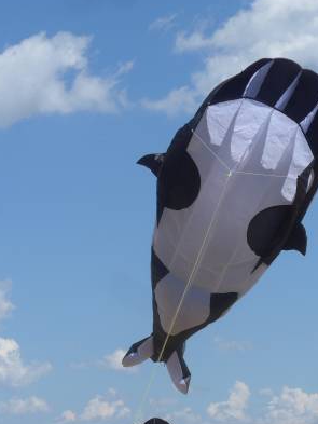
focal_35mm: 140
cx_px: 202
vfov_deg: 14.1
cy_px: 281
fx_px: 1714
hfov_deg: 10.6
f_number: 4.5
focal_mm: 17
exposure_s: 1/1000
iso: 80
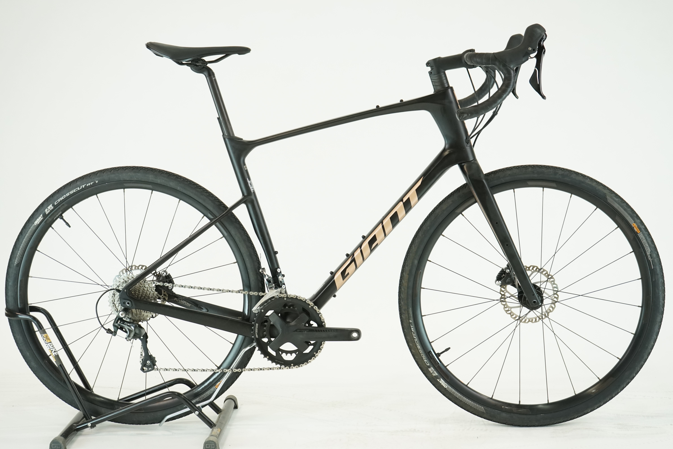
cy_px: 224
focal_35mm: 60
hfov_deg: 33.4
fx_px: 1122
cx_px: 336
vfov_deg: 22.6
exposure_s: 1/200
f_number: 5.6
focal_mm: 60
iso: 1600
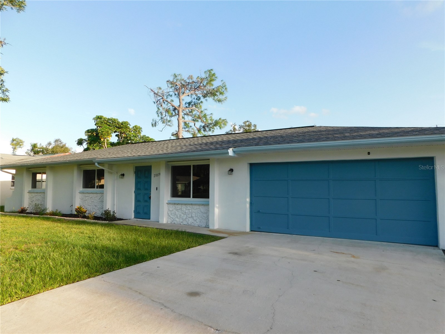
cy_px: 167
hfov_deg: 73.9
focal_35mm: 23
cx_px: 222
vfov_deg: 58.9
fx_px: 296
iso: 125
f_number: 3
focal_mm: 4
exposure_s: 1/500
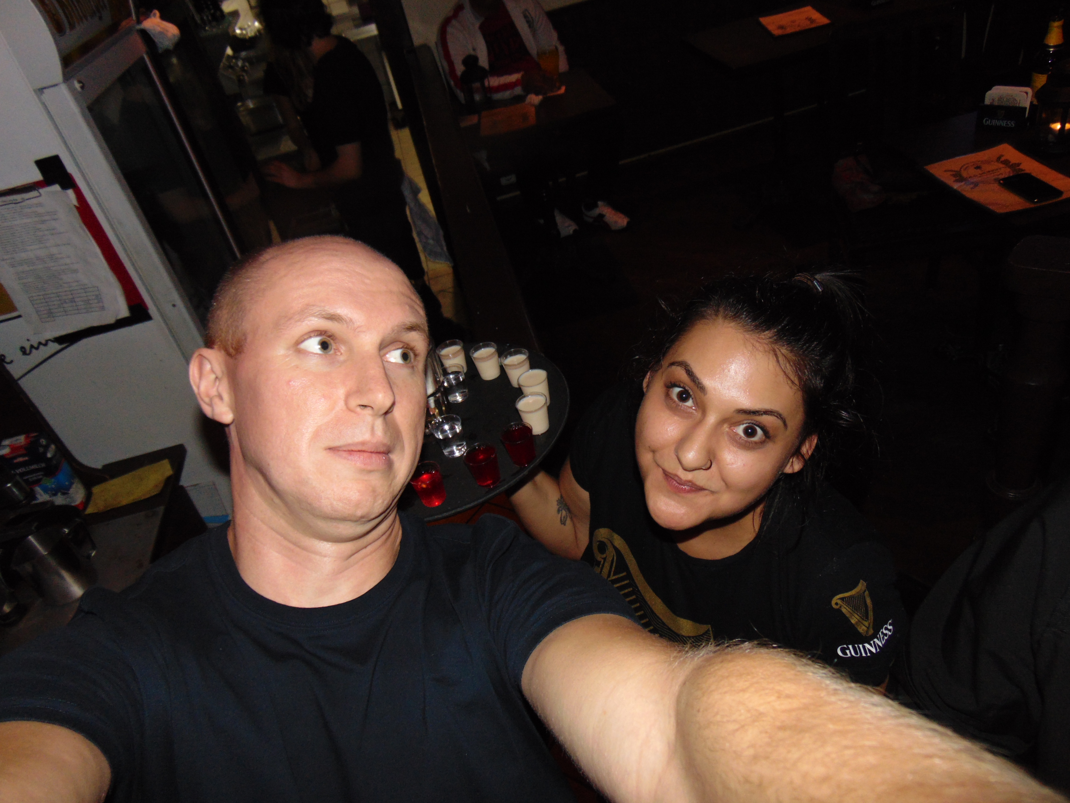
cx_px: 535
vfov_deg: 54.9
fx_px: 773
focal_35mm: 25
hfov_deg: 69.4
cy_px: 402
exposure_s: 1/30
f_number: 3
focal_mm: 4.5
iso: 200
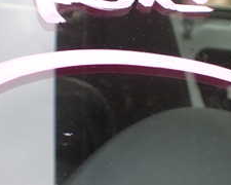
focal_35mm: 78
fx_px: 533
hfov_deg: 24.3
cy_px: 103
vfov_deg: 19.7
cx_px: 157
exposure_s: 1/160
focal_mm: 5.4
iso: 100
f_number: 2.3
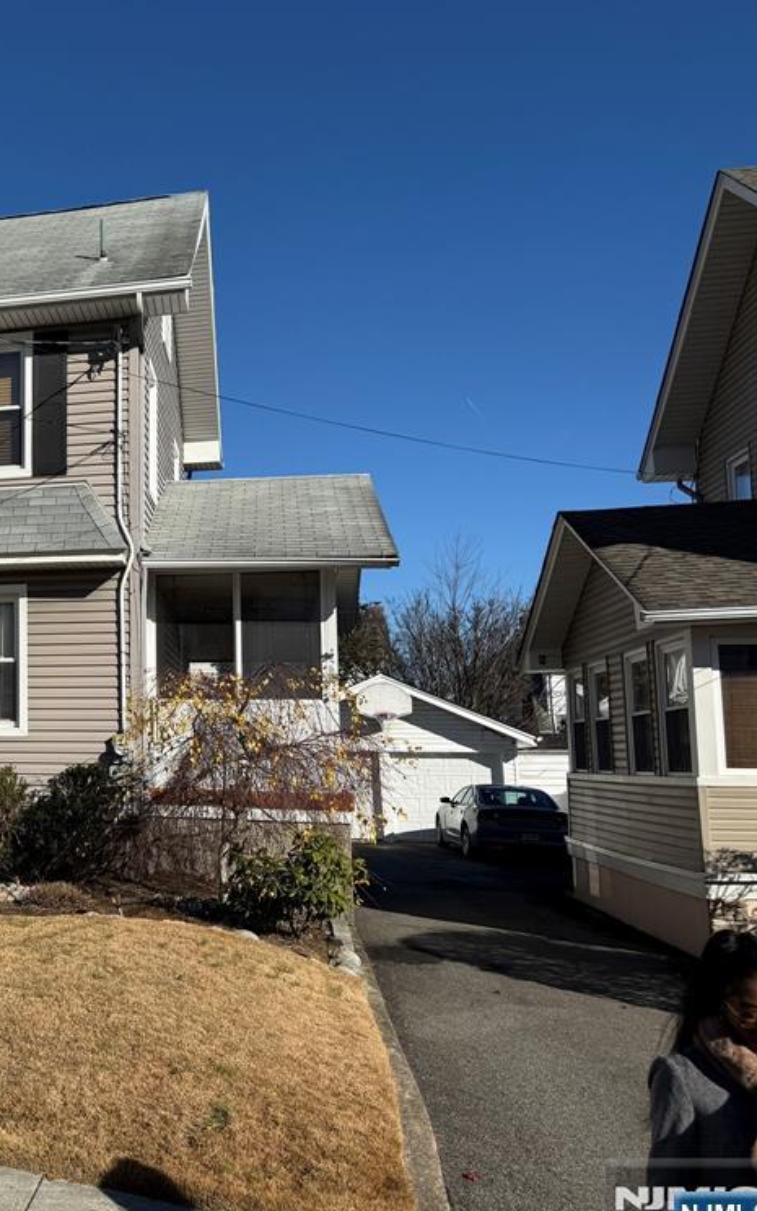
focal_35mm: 35
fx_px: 1155
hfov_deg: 32.3
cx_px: -62
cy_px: 612
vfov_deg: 55.3
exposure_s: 1/7353
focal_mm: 6.76
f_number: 1.78
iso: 80
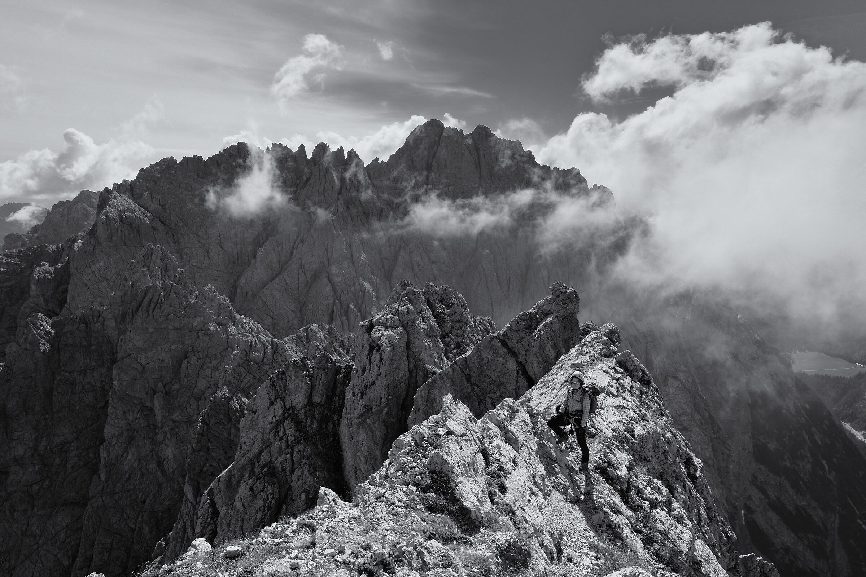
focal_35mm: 21
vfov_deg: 59.5
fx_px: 505
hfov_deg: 81.2
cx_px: 433
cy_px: 288
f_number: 8
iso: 160
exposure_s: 1/340
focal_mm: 14
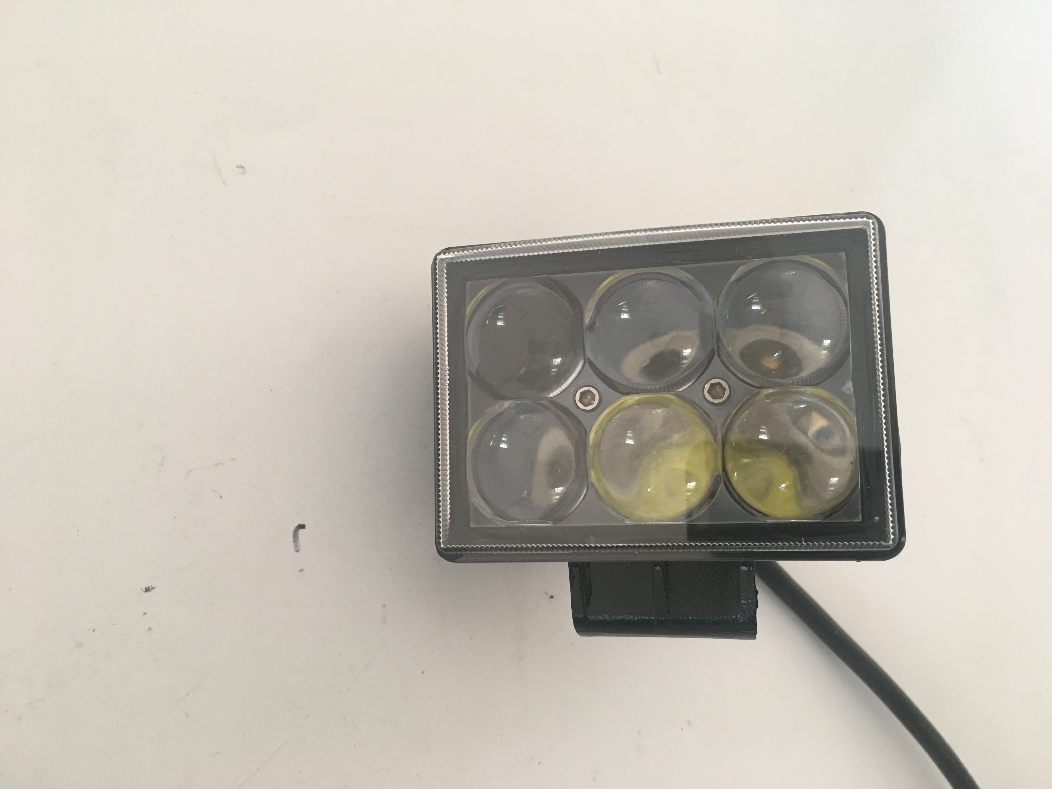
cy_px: 394
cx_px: 526
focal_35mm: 29
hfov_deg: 61.7
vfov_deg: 48.2
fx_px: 881
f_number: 2.2
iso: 125
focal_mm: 4.15
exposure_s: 1/33
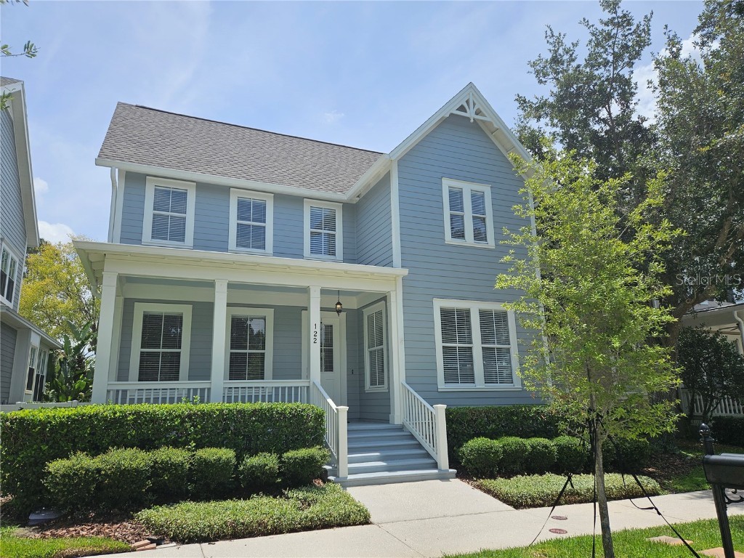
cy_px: 279
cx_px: 372
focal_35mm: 23
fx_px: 494
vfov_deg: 58.9
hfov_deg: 73.9
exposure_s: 1/2730
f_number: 1.8
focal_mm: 5.4
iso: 25
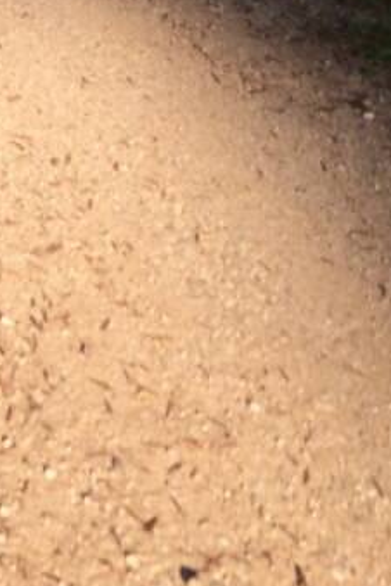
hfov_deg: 13.5
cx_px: -317
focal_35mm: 91
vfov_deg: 22.0
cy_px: 88
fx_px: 1482
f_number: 2.2
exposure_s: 1/631
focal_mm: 4.15
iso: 32
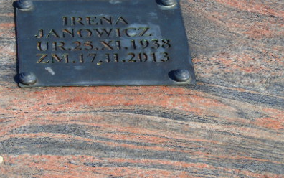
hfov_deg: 13.0
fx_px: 1247
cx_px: 93
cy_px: 63
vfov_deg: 8.2
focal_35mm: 161
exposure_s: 1/500
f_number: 4.3
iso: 80
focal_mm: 17
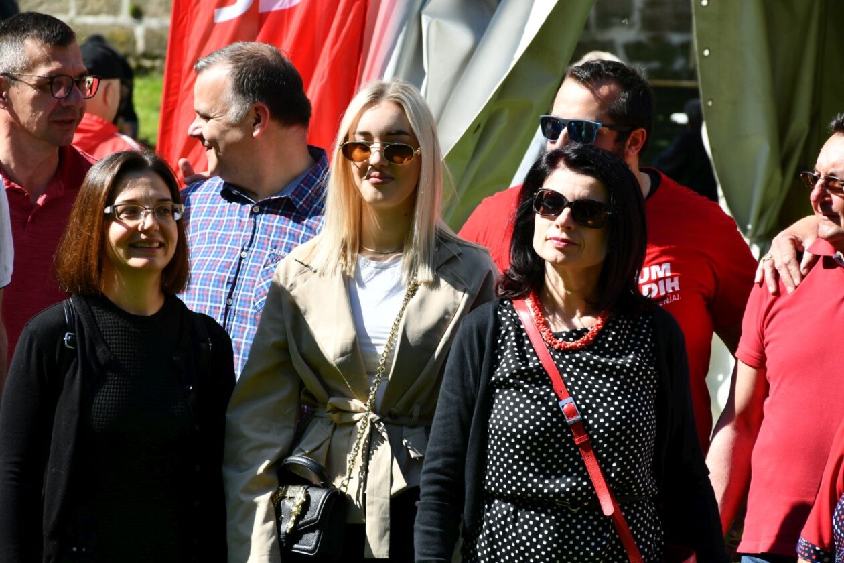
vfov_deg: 8.2
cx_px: 422
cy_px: 282
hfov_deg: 12.2
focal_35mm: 168
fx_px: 3938
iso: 140
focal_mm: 112
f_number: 8
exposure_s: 1/250
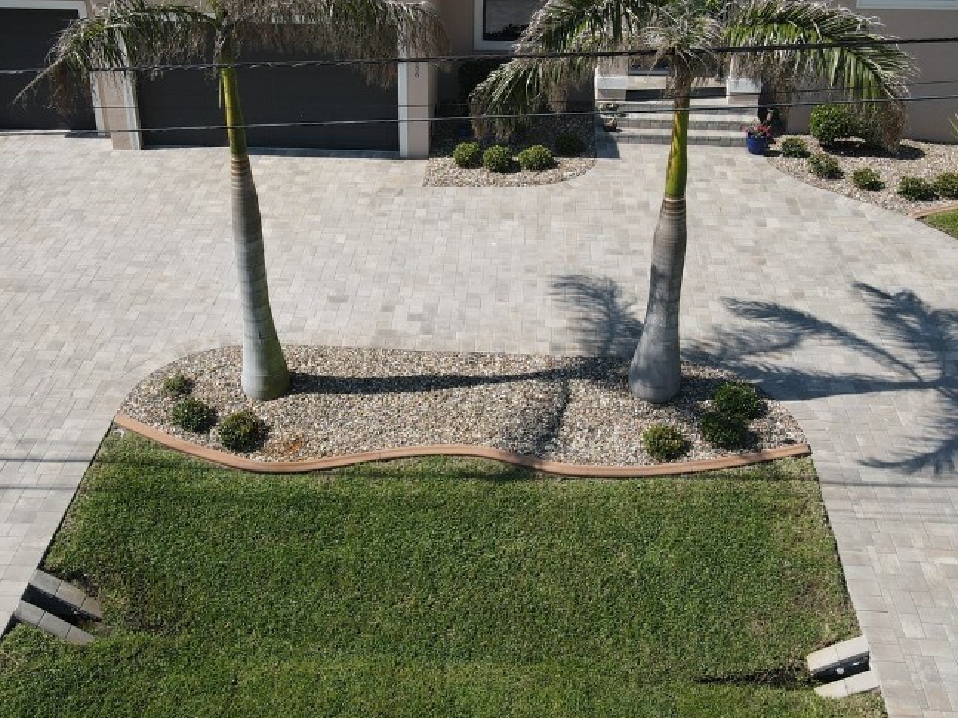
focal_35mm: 38
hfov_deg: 48.9
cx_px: 428
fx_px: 1051
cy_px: 272
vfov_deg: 37.5
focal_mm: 4.5
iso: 100
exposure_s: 1/725
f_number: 2.8
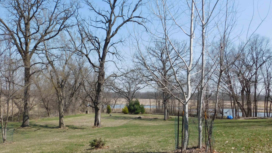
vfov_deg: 35.3
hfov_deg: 59.5
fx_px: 238
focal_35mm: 33
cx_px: 135
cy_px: 102
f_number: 6.4
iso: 125
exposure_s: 1/400
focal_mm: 5.3
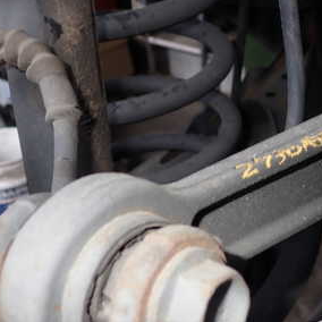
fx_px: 589
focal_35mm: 56
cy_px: 162
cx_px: 286
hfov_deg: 29.4
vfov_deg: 30.6
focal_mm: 5.4
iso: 100
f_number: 6.3
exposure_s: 1/30
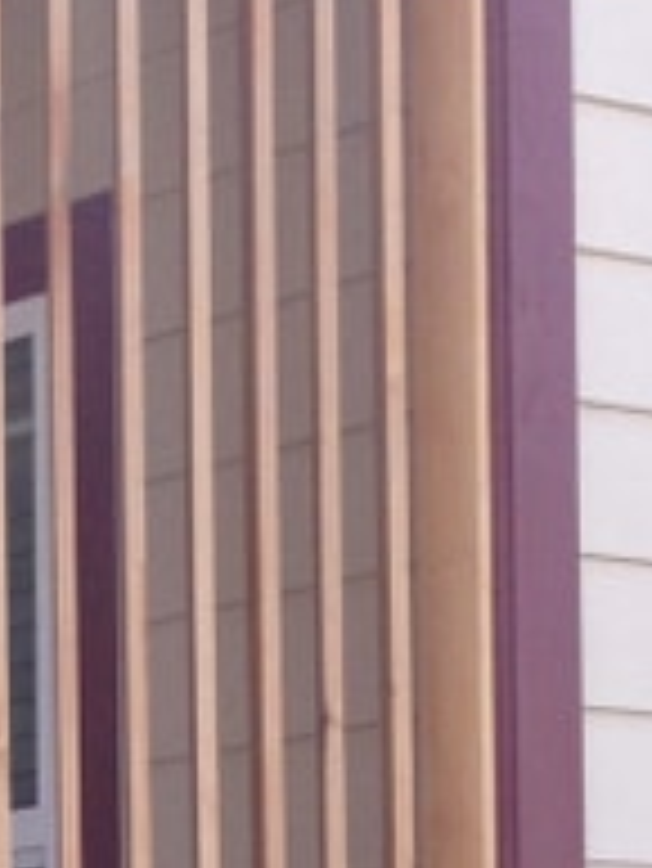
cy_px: 1111
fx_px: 4541
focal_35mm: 181
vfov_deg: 10.7
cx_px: -382
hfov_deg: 8.0
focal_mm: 4.28
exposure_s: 1/528
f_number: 2.4
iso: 50
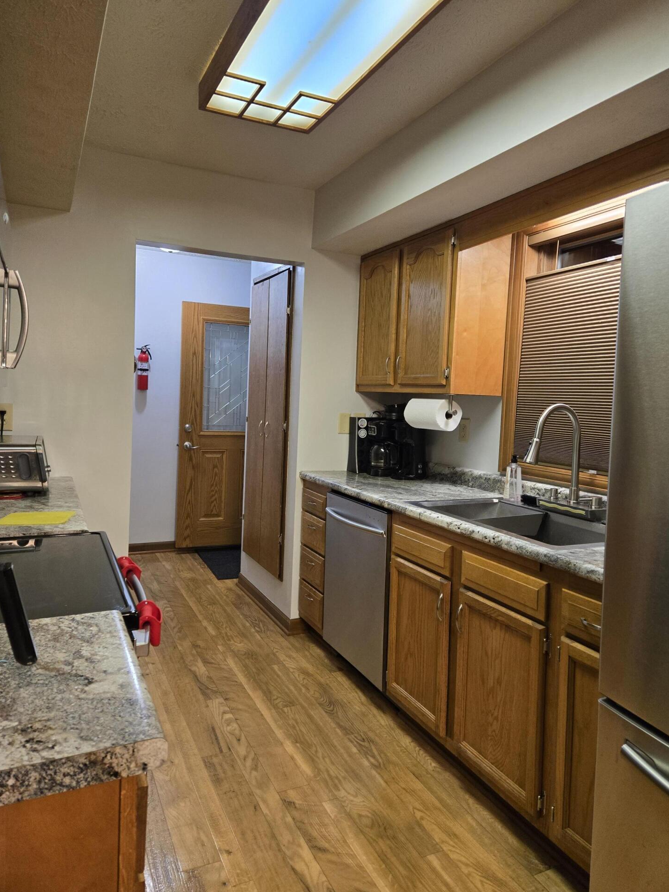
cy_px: 428
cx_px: 340
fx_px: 618
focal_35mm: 24
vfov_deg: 71.6
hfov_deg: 56.8
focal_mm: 5.4
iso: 200
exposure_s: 1/60
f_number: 1.8
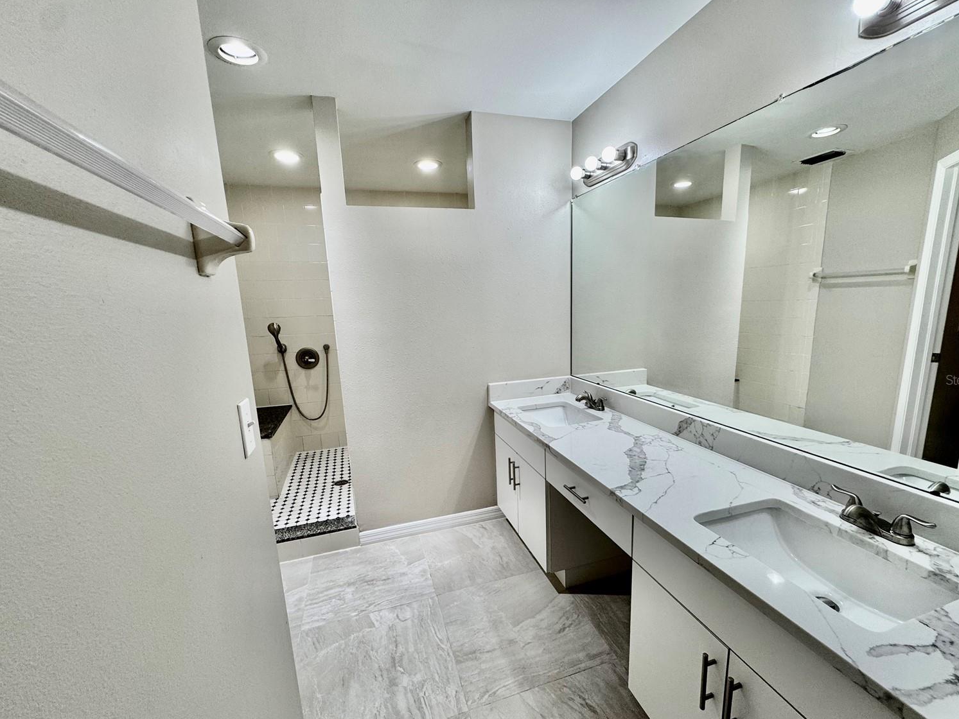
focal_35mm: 15
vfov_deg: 81.7
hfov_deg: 98.1
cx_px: 493
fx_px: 416
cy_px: 379
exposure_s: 1/120
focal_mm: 2.22
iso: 100
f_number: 2.2
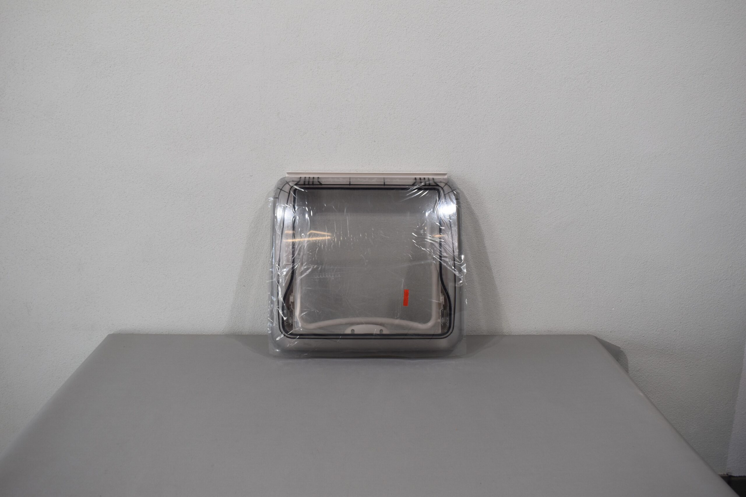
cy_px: 248
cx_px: 373
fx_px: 684
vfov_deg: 40.0
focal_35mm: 33
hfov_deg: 57.2
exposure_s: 1/125
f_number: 5.6
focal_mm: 22
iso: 250
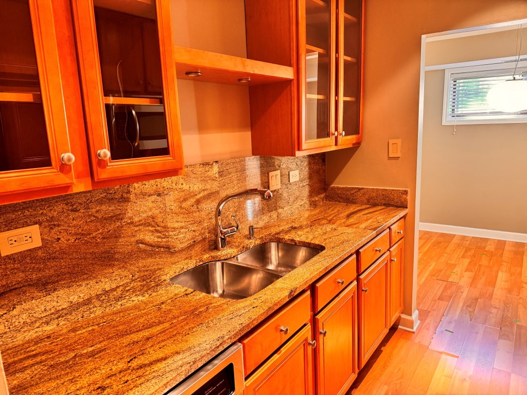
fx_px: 365
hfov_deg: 71.6
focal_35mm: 24
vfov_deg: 56.8
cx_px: 264
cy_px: 198
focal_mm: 6.86
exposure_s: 1/60
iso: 320
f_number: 1.78
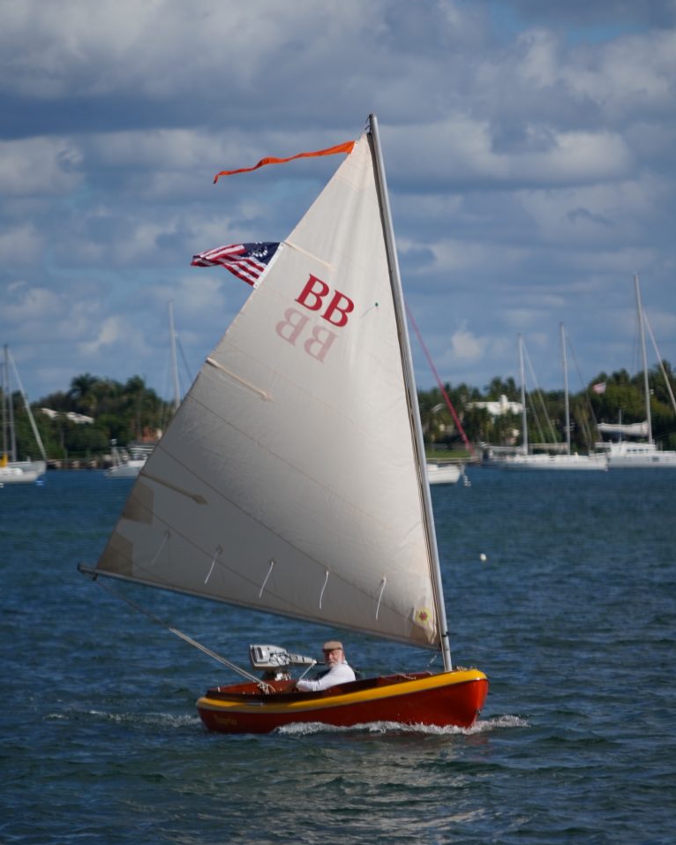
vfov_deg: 7.1
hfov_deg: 5.7
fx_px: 6775
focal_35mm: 271
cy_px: 459
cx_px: 338
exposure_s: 1/2000
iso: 250
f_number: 6.3
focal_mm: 240
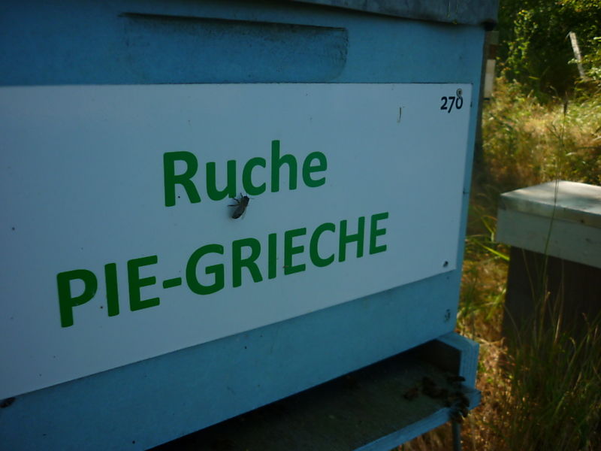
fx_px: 573
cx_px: 300
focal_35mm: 33
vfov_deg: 42.9
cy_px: 226
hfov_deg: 55.4
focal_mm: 5.5
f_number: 2.8
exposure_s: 1/640
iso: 80
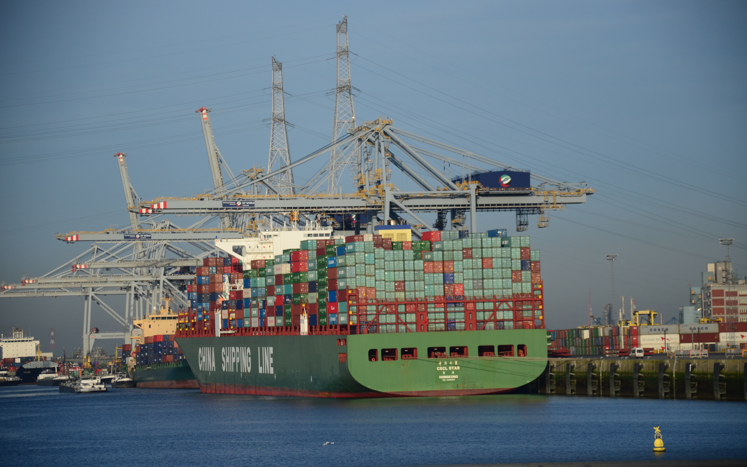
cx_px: 374
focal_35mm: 161
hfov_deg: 13.0
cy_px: 246
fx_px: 3268
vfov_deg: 8.2
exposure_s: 1/2500
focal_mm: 105
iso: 360
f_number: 5.6
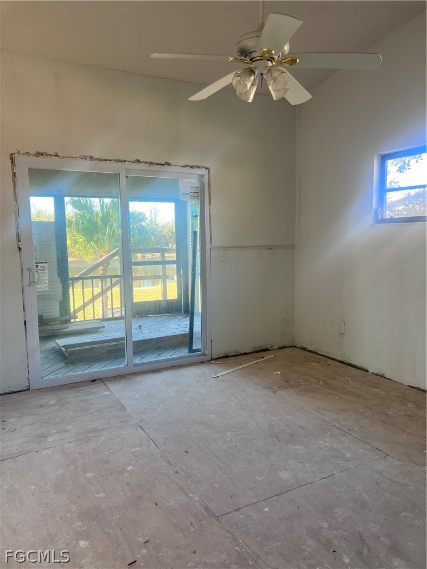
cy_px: 284
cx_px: 214
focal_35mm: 26
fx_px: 428
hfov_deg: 53.1
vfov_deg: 67.3
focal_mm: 5.7
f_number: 1.5
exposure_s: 1/90
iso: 80
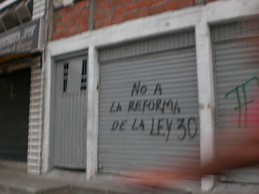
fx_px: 284
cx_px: 130
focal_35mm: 38
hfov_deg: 49.0
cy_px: 97
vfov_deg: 37.7
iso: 200
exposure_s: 1/20
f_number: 3.1
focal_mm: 6.3
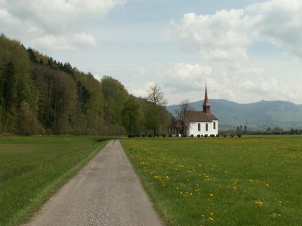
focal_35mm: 45
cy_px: 121
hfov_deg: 42.0
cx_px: 169
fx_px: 392
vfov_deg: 32.1
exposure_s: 1/200
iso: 50
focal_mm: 5.86
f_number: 8
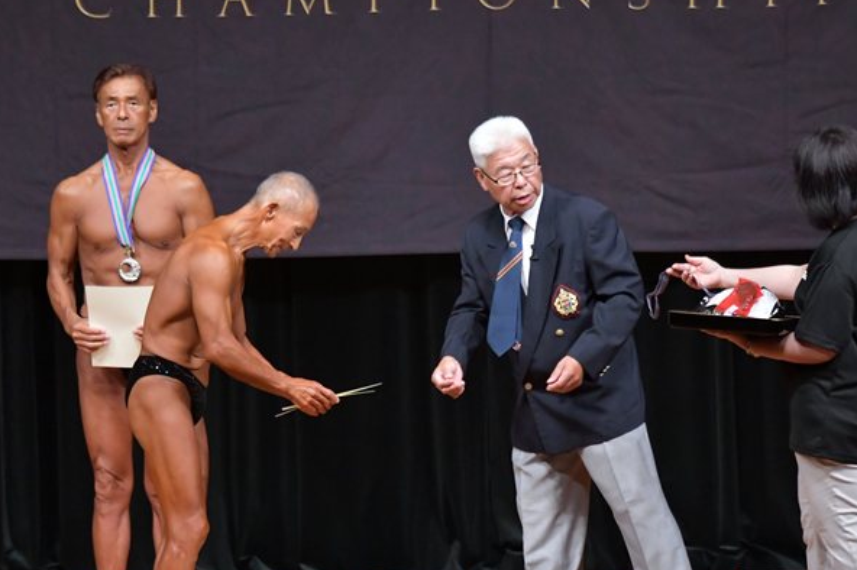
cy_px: 356
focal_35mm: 334
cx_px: 389
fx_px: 7946
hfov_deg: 6.2
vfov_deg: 4.1
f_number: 5.6
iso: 5000
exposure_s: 1/400
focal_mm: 170
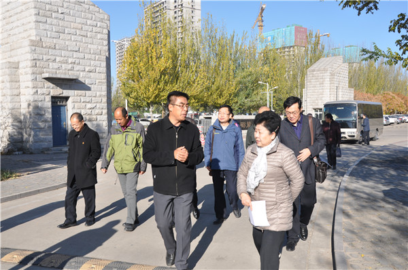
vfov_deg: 39.8
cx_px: 204
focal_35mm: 33
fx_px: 373
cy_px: 135
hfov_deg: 57.3
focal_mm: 22
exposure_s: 1/320
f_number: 9
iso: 200
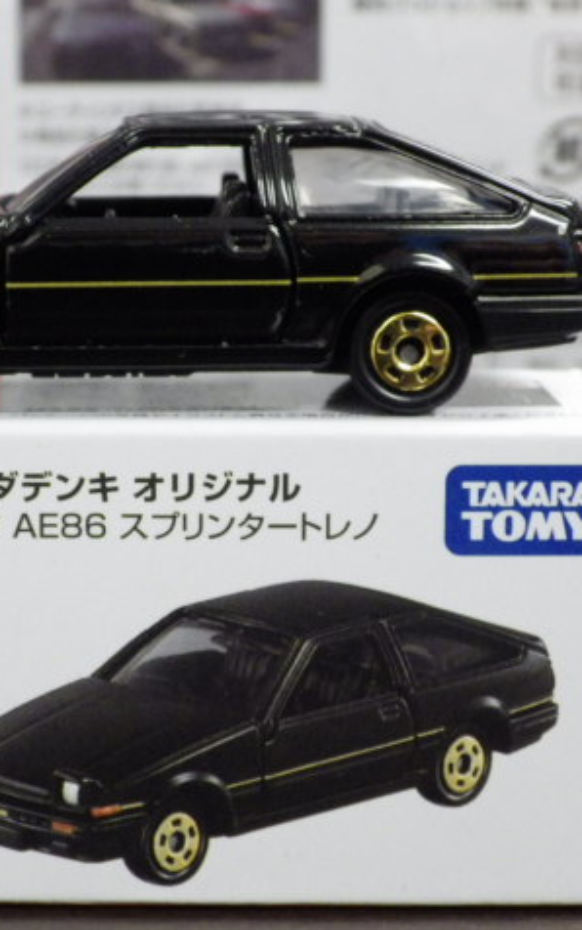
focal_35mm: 84
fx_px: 2129
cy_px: 467
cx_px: 146
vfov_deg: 24.6
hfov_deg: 15.5
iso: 800
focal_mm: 10.7
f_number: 4
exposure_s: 1/25
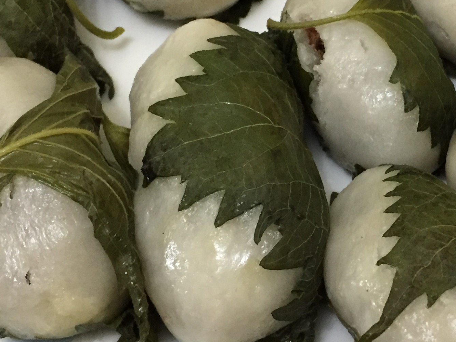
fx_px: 935
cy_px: 127
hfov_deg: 27.0
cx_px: 350
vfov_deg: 20.7
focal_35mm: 71
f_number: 2.2
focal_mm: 4.15
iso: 250
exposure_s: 1/20
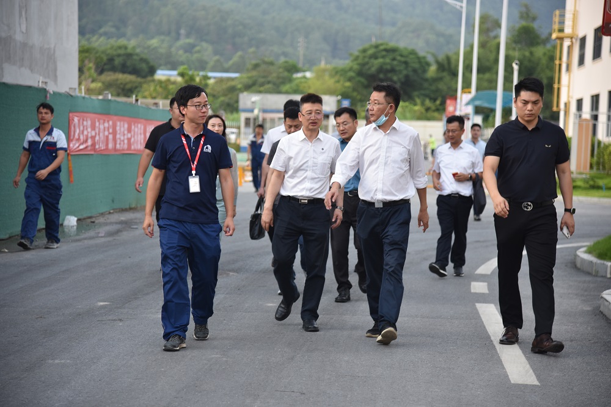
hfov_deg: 21.5
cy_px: 204
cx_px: 306
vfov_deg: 14.4
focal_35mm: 95
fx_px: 1612
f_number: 4
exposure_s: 1/250
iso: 720
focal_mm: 95
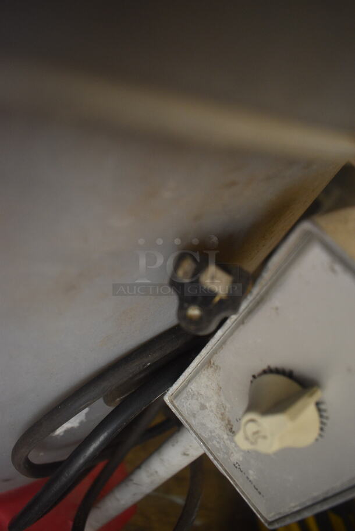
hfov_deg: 48.0
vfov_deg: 67.3
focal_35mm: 27
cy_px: 266
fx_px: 399
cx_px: 178
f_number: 3.5
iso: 800
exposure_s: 1/125
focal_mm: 18
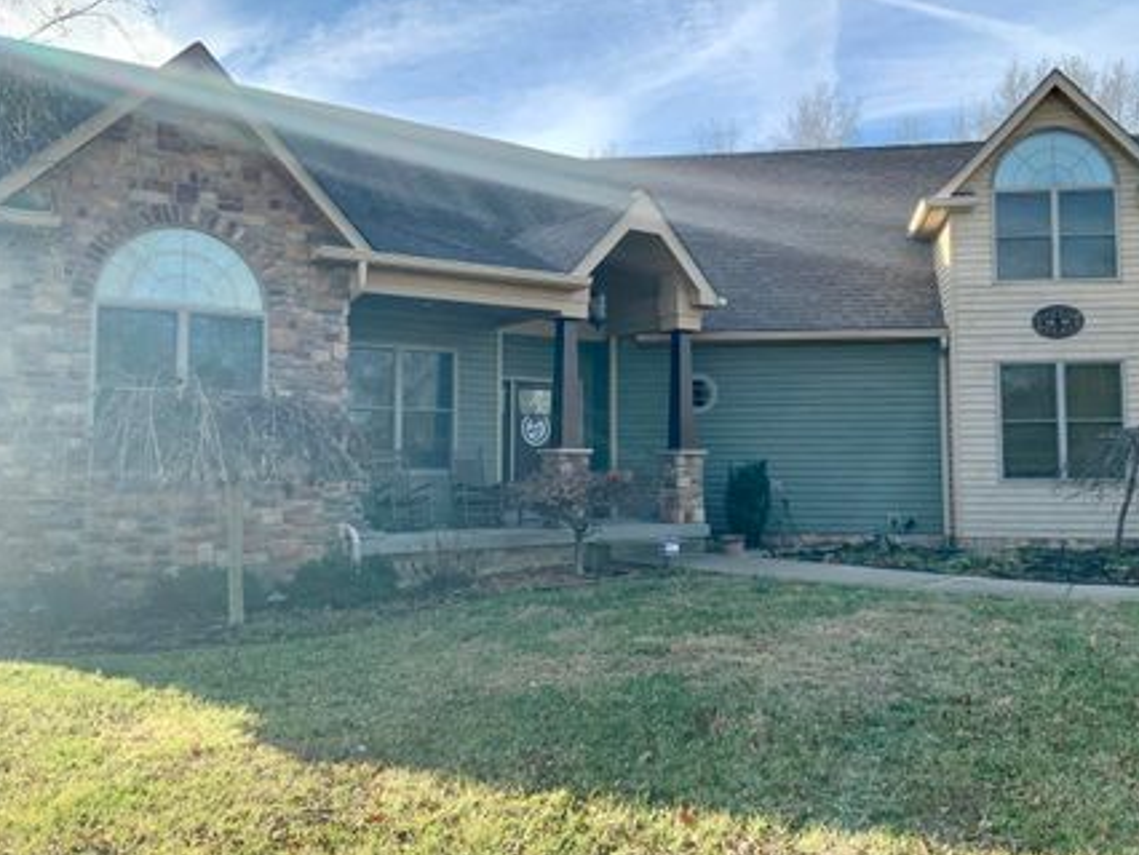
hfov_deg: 53.7
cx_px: 655
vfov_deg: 41.8
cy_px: 383
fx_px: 1119
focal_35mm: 34
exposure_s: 1/1121
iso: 16
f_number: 1.8
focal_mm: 3
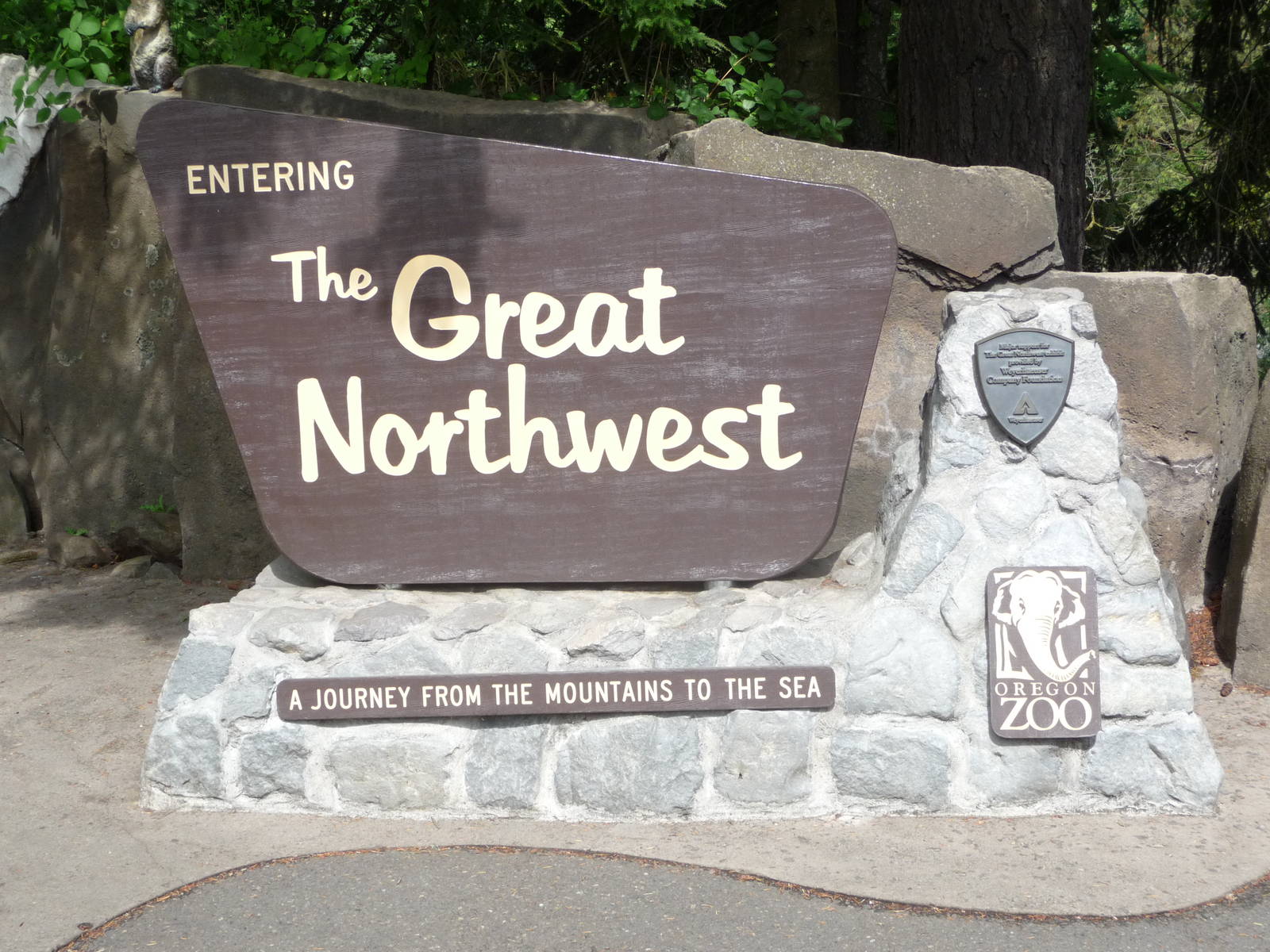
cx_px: 635
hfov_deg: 38.2
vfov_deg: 29.1
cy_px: 476
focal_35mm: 50
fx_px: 1834
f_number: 4.2
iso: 160
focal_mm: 8.5
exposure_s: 1/500
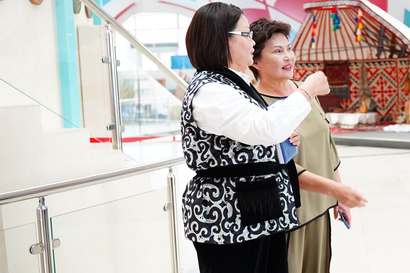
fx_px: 763
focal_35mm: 67
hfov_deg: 27.4
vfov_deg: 20.2
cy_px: 189
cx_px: 454
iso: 2000
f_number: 2.8
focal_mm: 28
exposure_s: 1/160
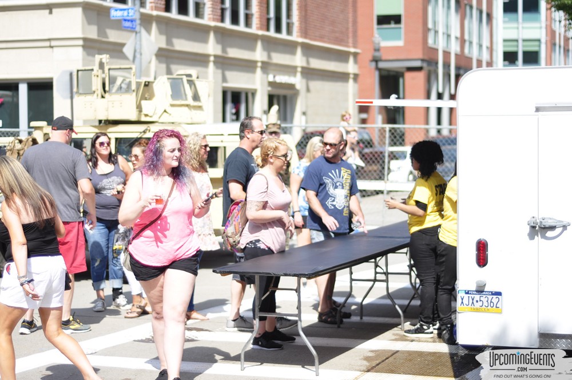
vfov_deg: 18.1
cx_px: 286
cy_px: 190
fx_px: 1190
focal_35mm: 75
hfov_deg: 27.0
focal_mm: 50
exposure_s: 1/4000
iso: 200
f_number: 1.8
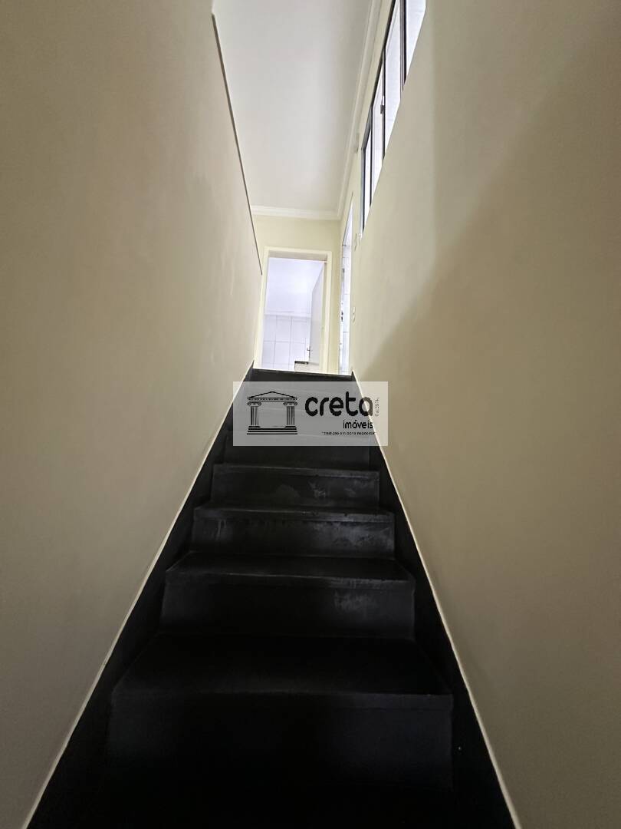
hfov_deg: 85.7
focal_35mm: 14
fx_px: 335
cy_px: 414
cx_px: 310
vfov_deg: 102.1
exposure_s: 1/60
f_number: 2.2
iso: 800
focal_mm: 2.22
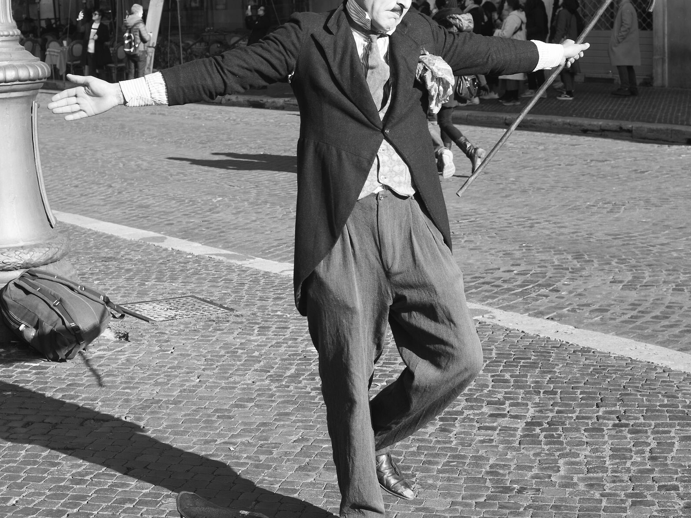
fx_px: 1457
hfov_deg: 26.7
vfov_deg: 20.1
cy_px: 179
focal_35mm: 73
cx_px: 344
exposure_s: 1/320
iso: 400
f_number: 9
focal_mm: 50
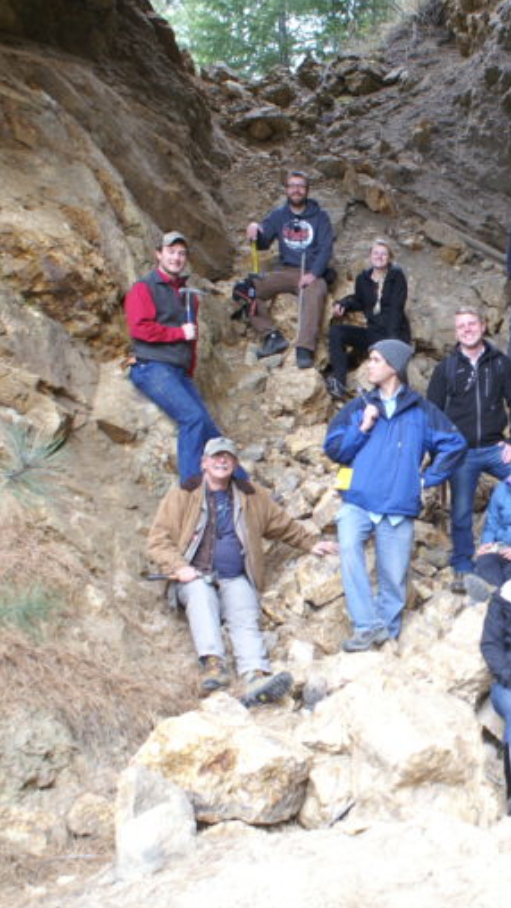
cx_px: 513
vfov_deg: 36.6
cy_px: 453
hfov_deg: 20.4
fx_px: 1372
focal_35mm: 57
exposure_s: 1/40
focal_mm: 24
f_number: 4.5
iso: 100
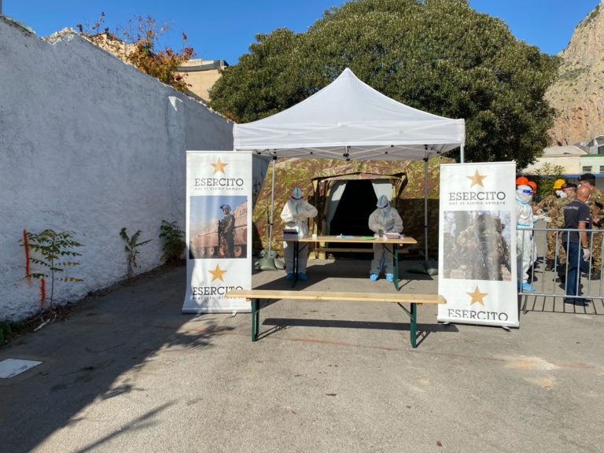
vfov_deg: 53.1
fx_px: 454
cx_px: 302
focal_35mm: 26
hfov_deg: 67.3
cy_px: 226
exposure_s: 1/5236
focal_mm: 4.25
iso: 32
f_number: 1.8
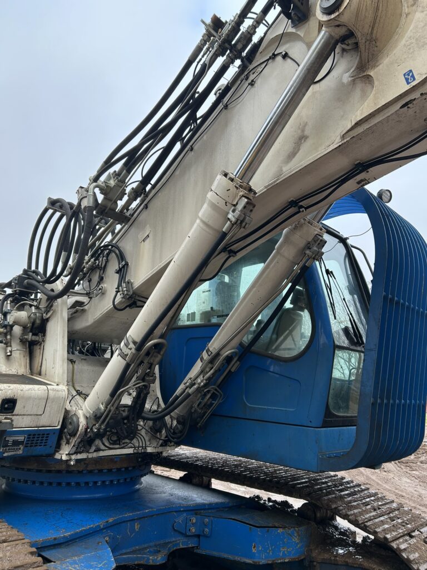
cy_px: 285
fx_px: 428
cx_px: 214
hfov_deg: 53.1
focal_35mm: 26
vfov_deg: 67.3
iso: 40
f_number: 1.5
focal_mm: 5.7
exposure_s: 1/248
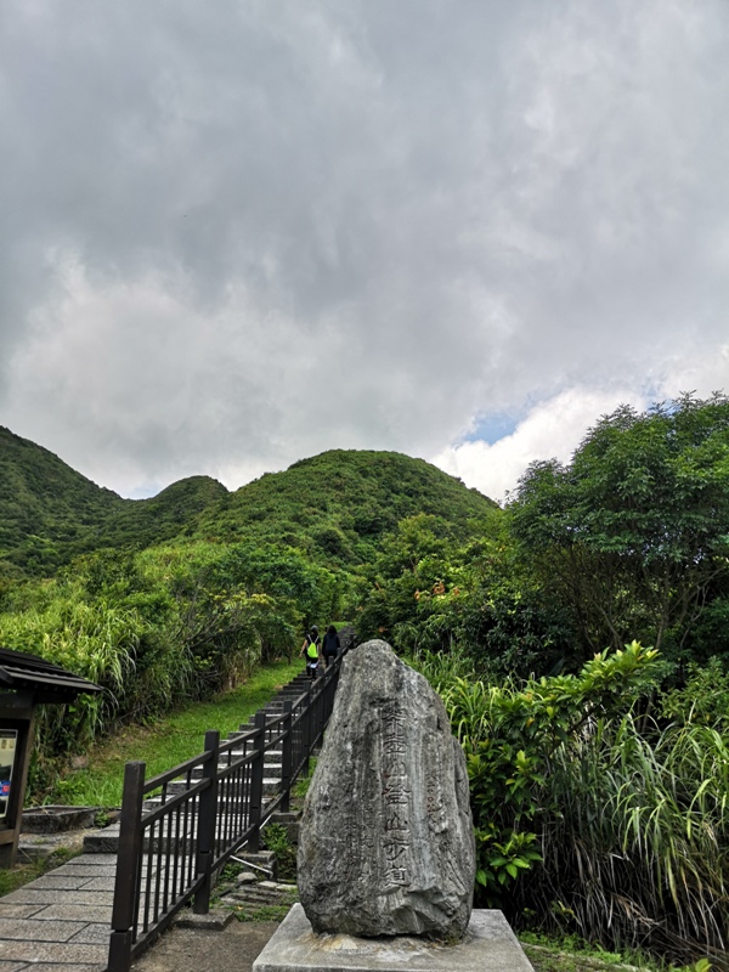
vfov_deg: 65.3
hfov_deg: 51.4
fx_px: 758
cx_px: 364
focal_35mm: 27
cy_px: 486
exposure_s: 1/1585
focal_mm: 3.95
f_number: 1.8
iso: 50
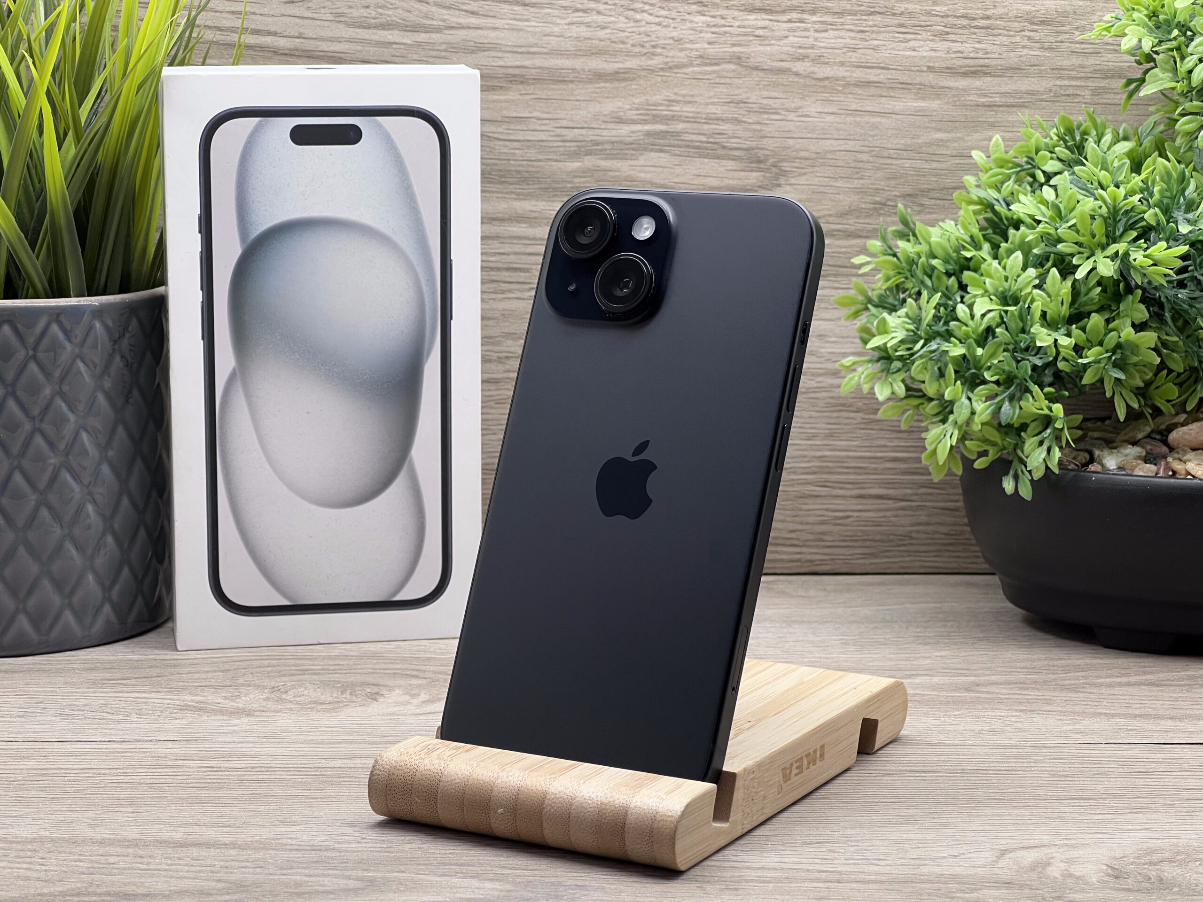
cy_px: 451
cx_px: 602
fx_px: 2676
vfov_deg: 19.1
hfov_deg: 25.3
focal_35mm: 77
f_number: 2.8
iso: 100
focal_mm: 9
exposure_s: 1/100
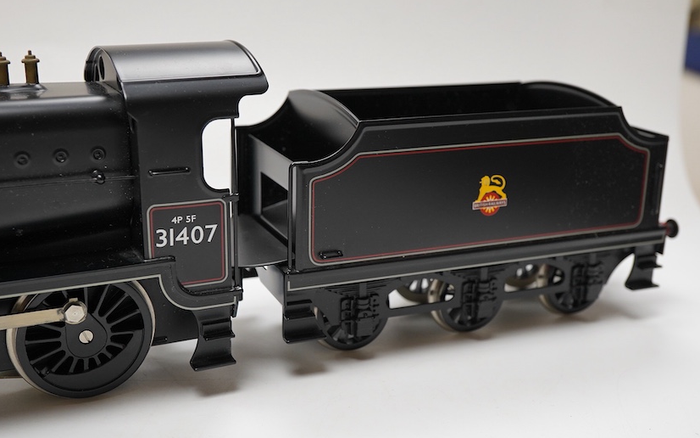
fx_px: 954
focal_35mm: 50
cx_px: 343
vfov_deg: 25.8
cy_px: 233
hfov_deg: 40.3
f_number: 9
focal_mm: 30
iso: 1250
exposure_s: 1/125
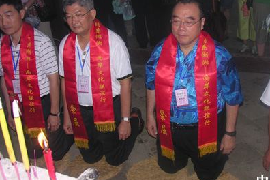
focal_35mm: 46
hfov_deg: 42.5
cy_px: 76
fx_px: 345
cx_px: 166
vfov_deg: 29.2
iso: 50
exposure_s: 1/60.1
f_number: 2.8
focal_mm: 8.9
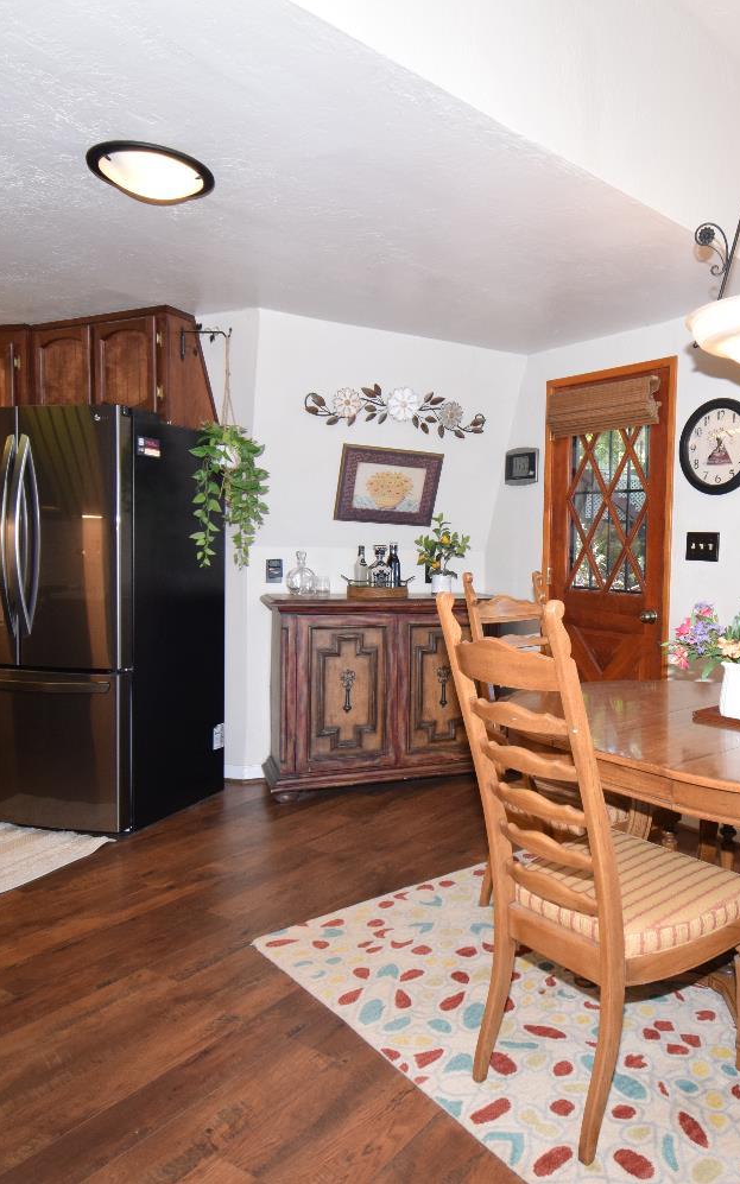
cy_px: 591
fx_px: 742
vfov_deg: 77.2
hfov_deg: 51.0
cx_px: 544
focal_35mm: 23
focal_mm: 10
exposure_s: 1/100
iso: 800
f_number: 5
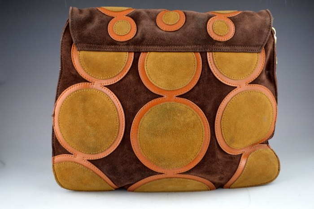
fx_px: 523
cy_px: 104
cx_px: 157
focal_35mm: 60
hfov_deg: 33.4
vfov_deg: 22.6
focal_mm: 40
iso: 400
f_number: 5.3
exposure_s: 1/40
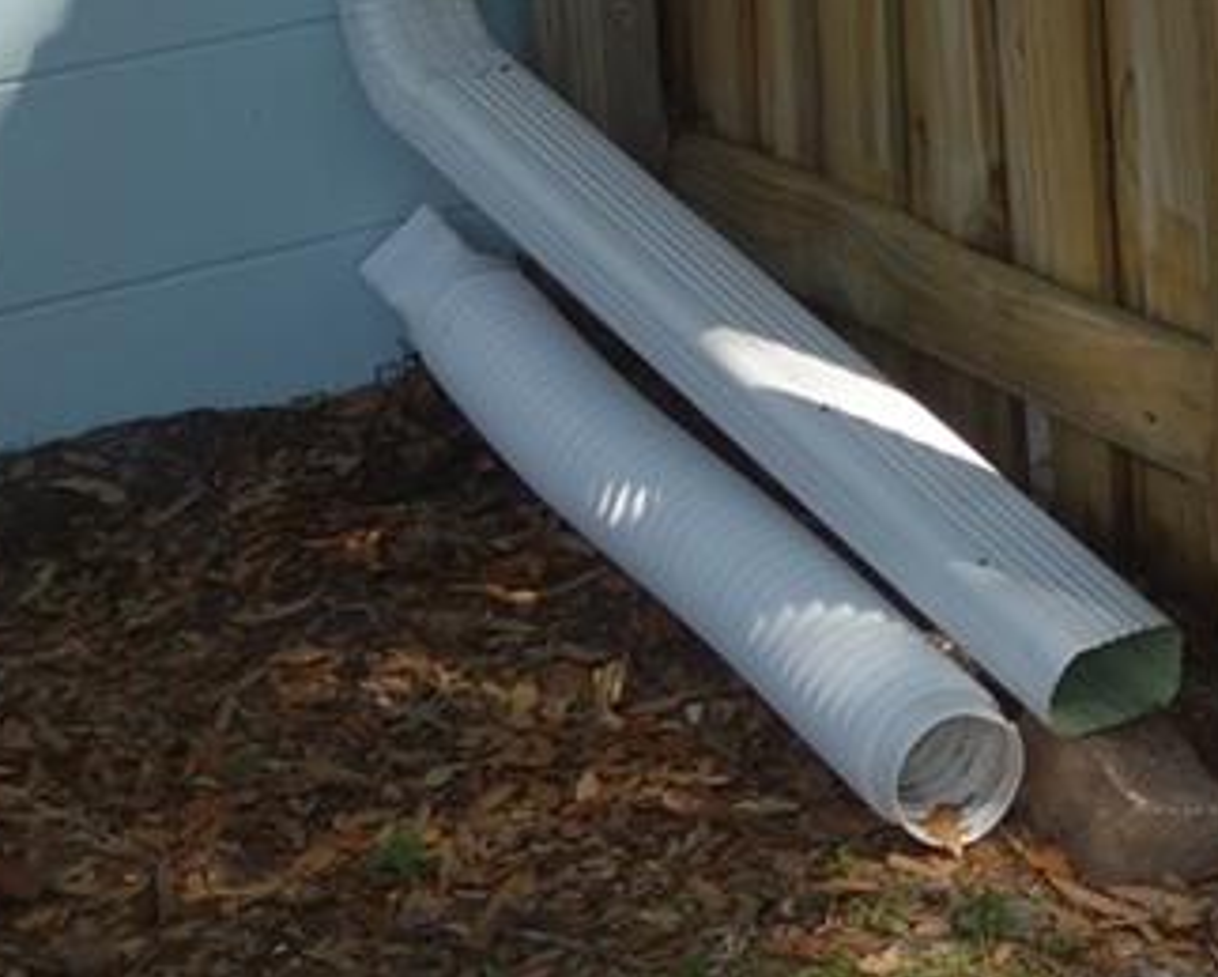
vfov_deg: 11.3
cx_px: 2176
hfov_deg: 13.3
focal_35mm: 130
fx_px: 4691
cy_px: -596
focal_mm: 10.4
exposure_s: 1/250
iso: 125
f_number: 5.6
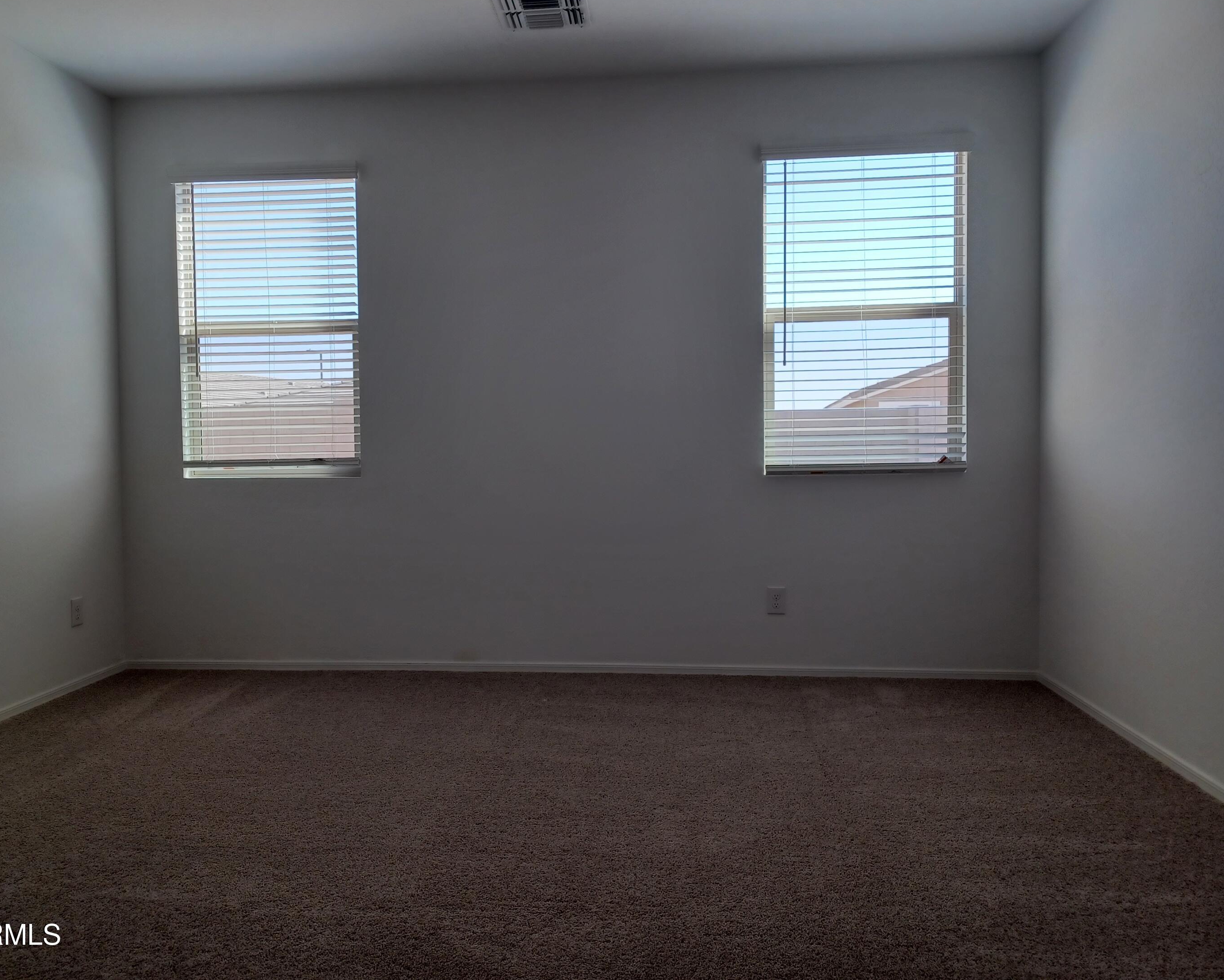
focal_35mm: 27
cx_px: 568
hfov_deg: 64.0
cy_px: 473
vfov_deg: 53.2
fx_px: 978
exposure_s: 1/60
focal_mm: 4.6
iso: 50
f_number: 1.8
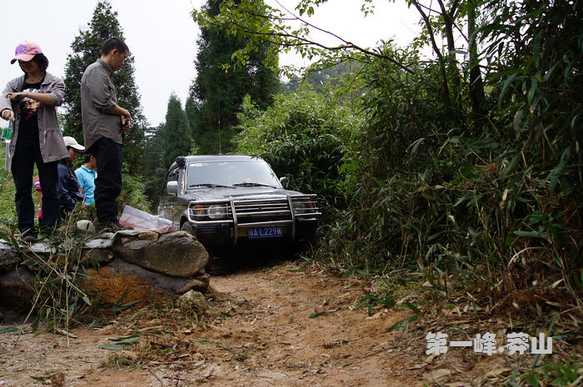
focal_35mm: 33
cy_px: 194
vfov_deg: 39.9
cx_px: 292
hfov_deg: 57.3
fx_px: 534
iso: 200
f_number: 4.5
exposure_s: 1/640
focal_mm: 22
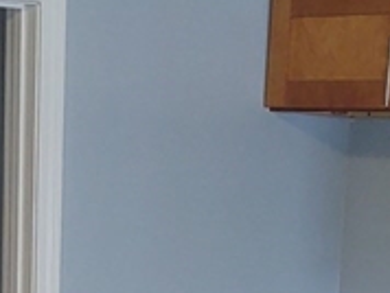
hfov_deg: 12.7
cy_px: 536
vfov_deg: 9.1
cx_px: 105
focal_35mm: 155
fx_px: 1749
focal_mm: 4.75
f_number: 1.7
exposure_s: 1/60
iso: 141
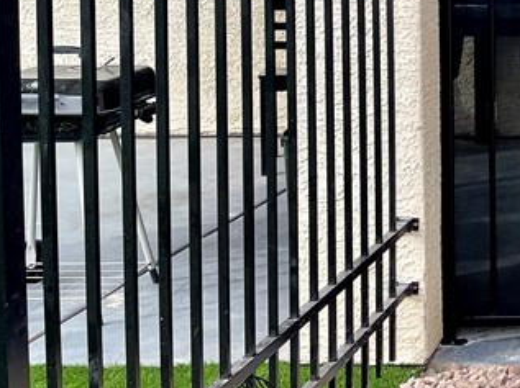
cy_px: -104
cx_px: 822
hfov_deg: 19.6
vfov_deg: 16.6
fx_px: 1260
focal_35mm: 84
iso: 32
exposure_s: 1/985
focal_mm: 5.1
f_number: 1.6
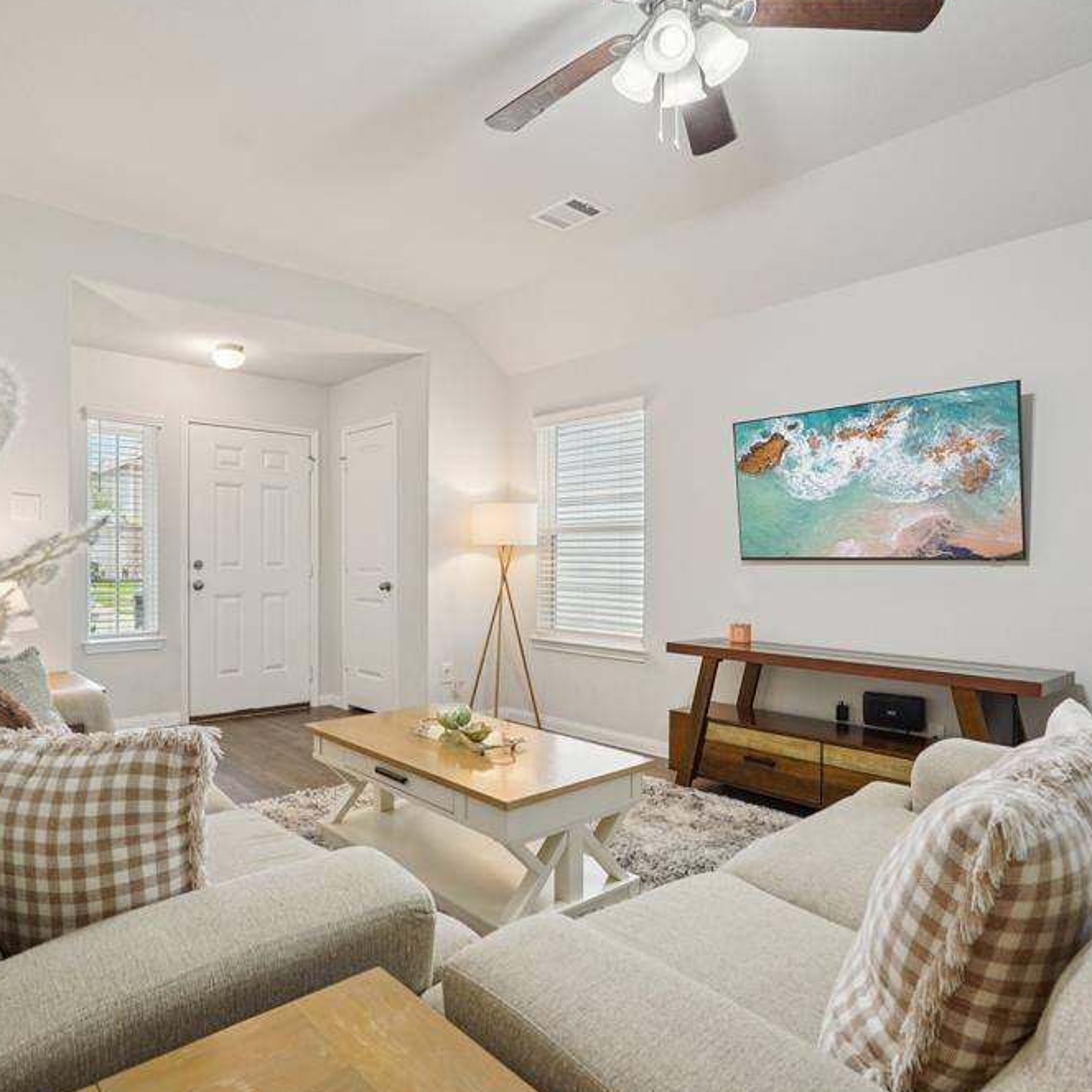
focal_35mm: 21
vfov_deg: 72.1
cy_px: 542
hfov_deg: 71.9
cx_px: 483
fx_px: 749
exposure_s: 1/30
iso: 400
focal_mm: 16
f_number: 8
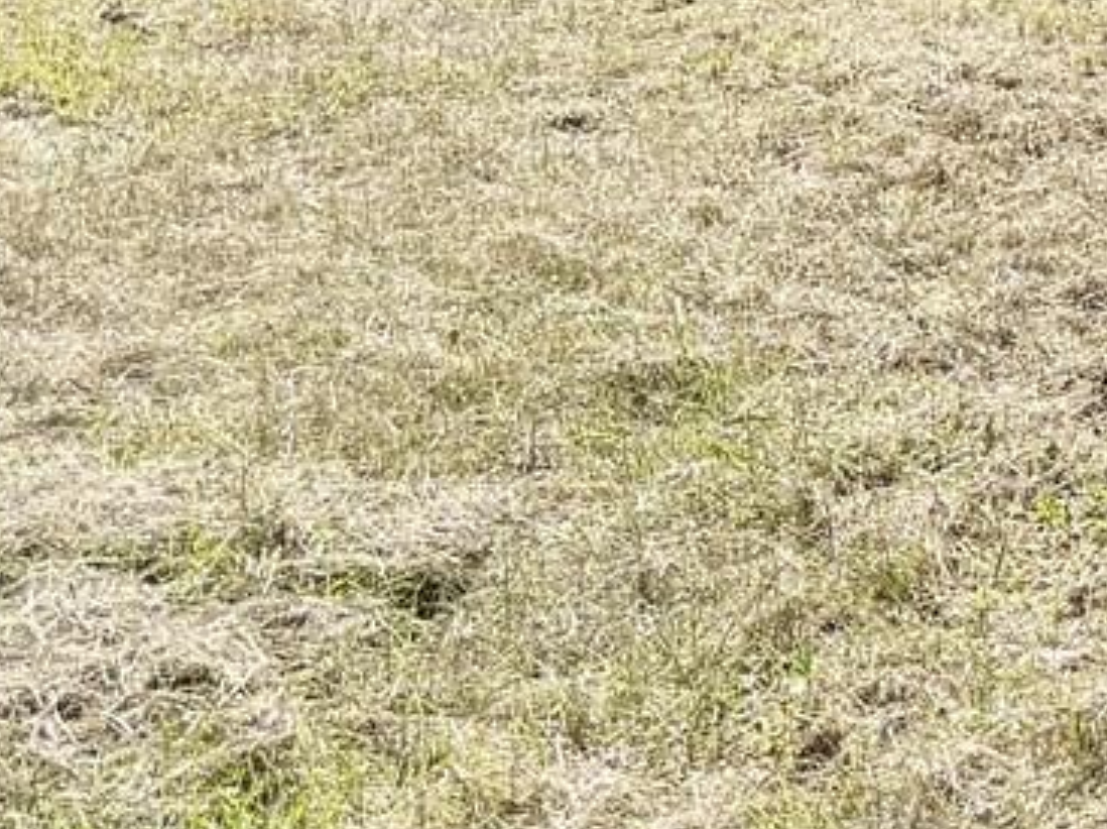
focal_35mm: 105
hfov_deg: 15.9
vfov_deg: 12.8
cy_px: -660
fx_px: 3356
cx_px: 1990
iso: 100
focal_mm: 6.76
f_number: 1.78
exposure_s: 1/2801
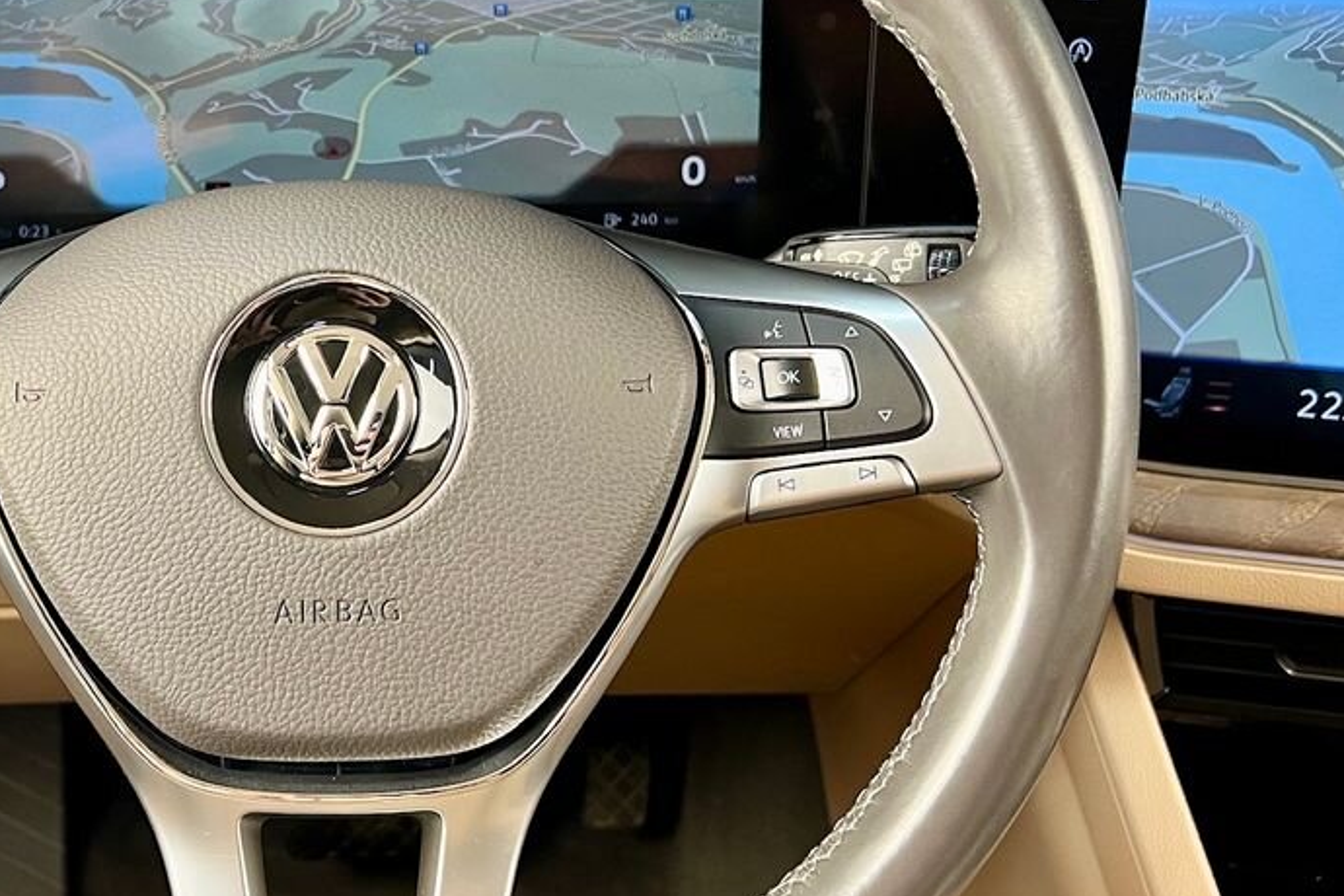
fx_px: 1755
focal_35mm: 47
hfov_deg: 40.7
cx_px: 337
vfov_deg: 28.6
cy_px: 382
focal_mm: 5.7
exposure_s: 1/59
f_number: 1.5
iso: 200
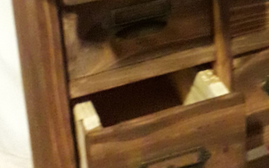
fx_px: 689
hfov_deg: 21.0
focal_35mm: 94
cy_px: -131
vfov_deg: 12.7
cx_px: 299
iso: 800
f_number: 1.9
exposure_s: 1/10
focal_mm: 3.6
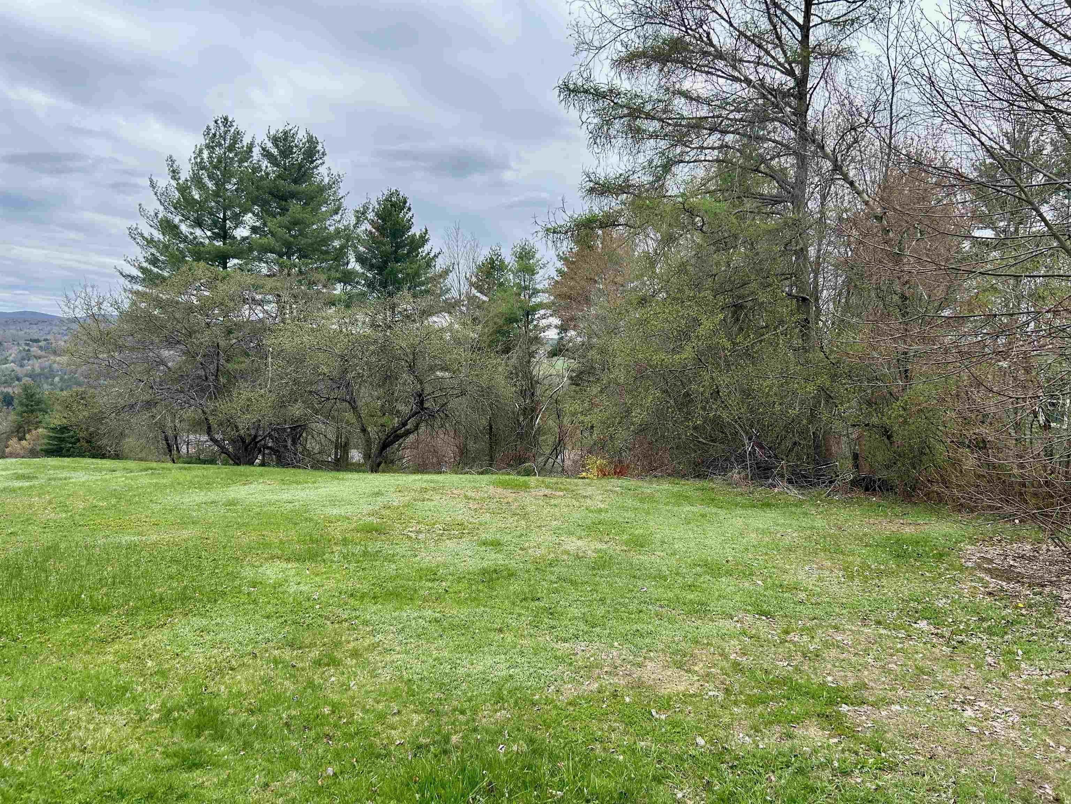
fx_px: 804
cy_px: 402
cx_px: 536
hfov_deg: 67.3
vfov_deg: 53.1
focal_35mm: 26
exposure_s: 1/2045
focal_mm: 5.7
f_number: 1.5
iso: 50
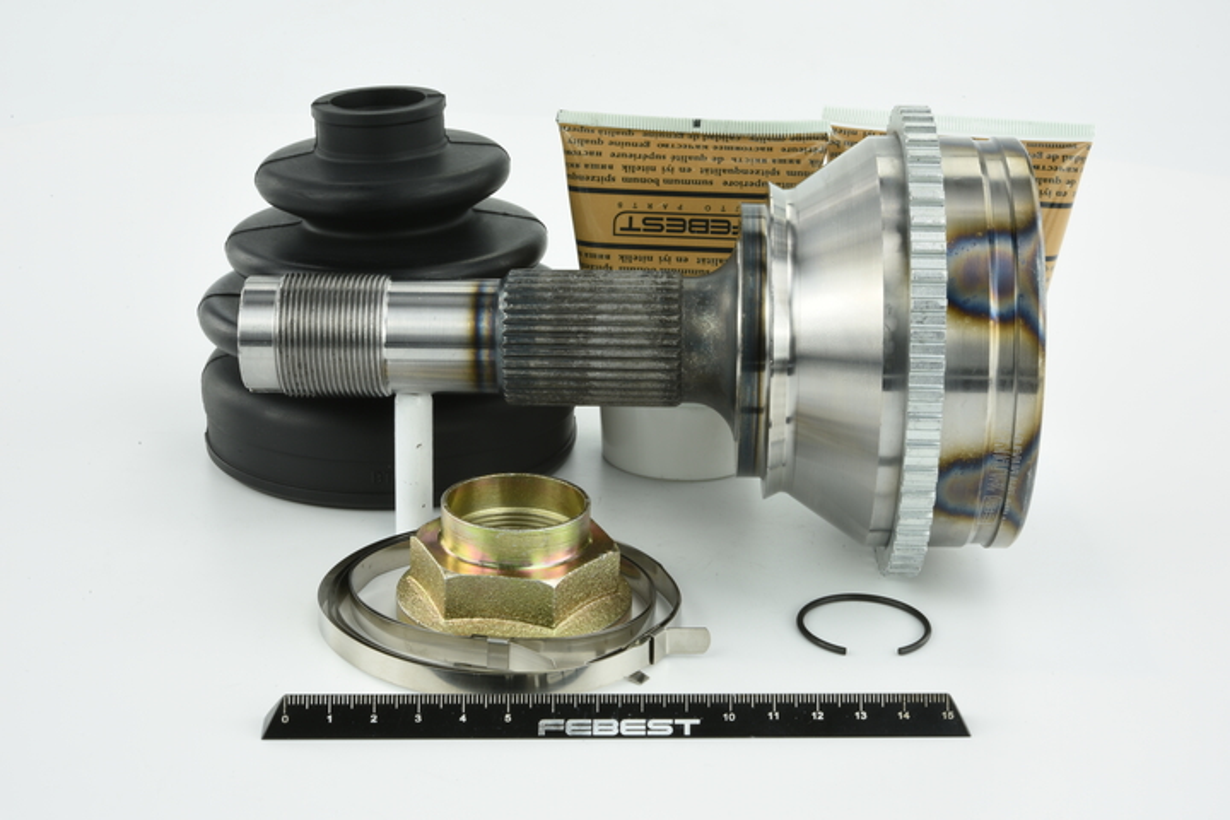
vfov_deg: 22.6
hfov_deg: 33.4
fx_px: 2050
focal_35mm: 60
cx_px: 615
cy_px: 410
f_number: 32
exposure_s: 1/2
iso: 64
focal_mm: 60
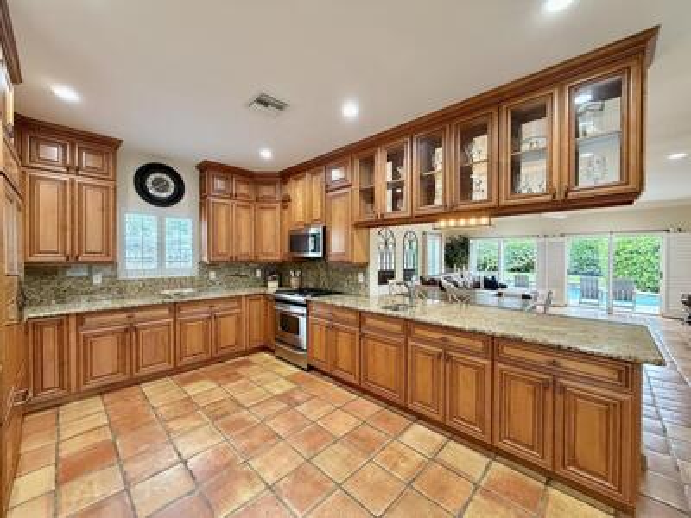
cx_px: 346
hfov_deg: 102.1
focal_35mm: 14
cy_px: 259
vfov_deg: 85.7
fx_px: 279
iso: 400
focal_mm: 2.22
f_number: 2.2
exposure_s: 1/60
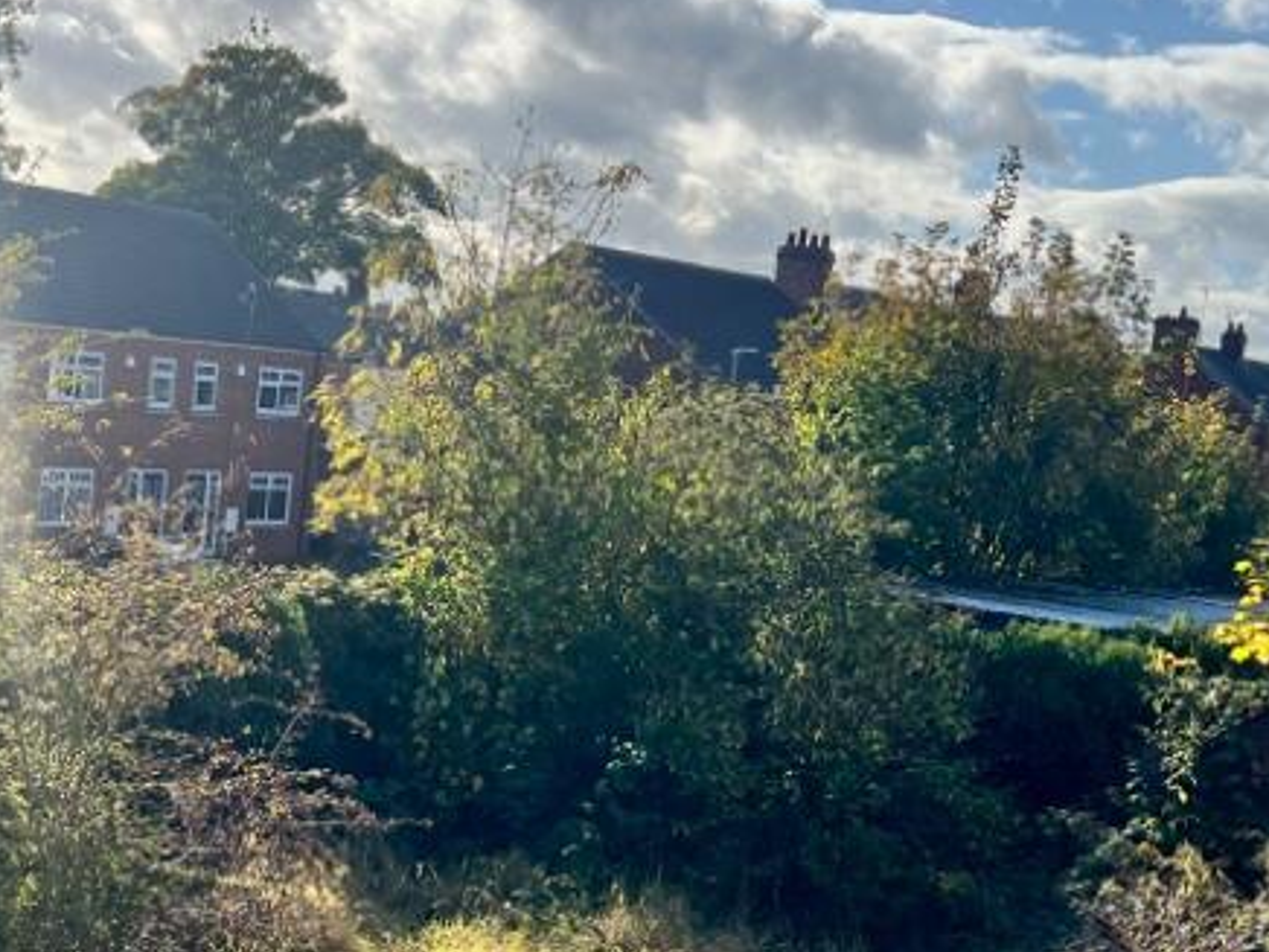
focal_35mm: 61
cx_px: 437
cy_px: 585
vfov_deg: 24.0
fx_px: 2236
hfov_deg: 31.5
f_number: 1.5
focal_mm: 5.7
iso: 50
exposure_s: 1/6579
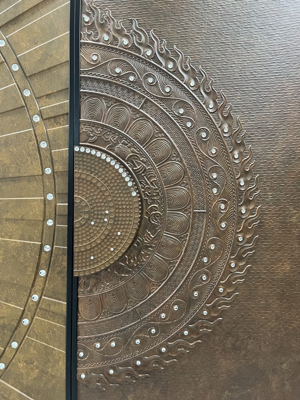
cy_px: 200
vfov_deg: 67.3
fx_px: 300
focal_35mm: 26
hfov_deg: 53.1
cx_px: 150
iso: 500
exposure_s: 1/50
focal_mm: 5.1
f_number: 1.6
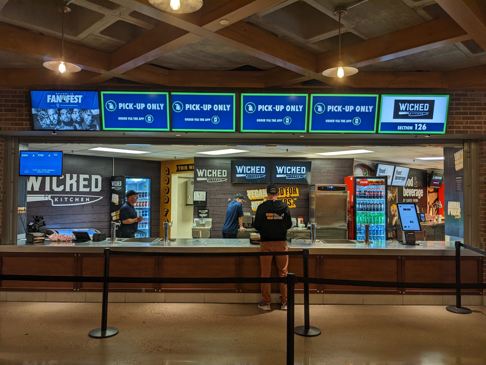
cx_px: 243
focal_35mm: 27
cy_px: 182
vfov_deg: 51.4
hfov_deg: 65.3
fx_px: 379
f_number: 1.73
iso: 82
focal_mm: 4.38
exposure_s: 1/120
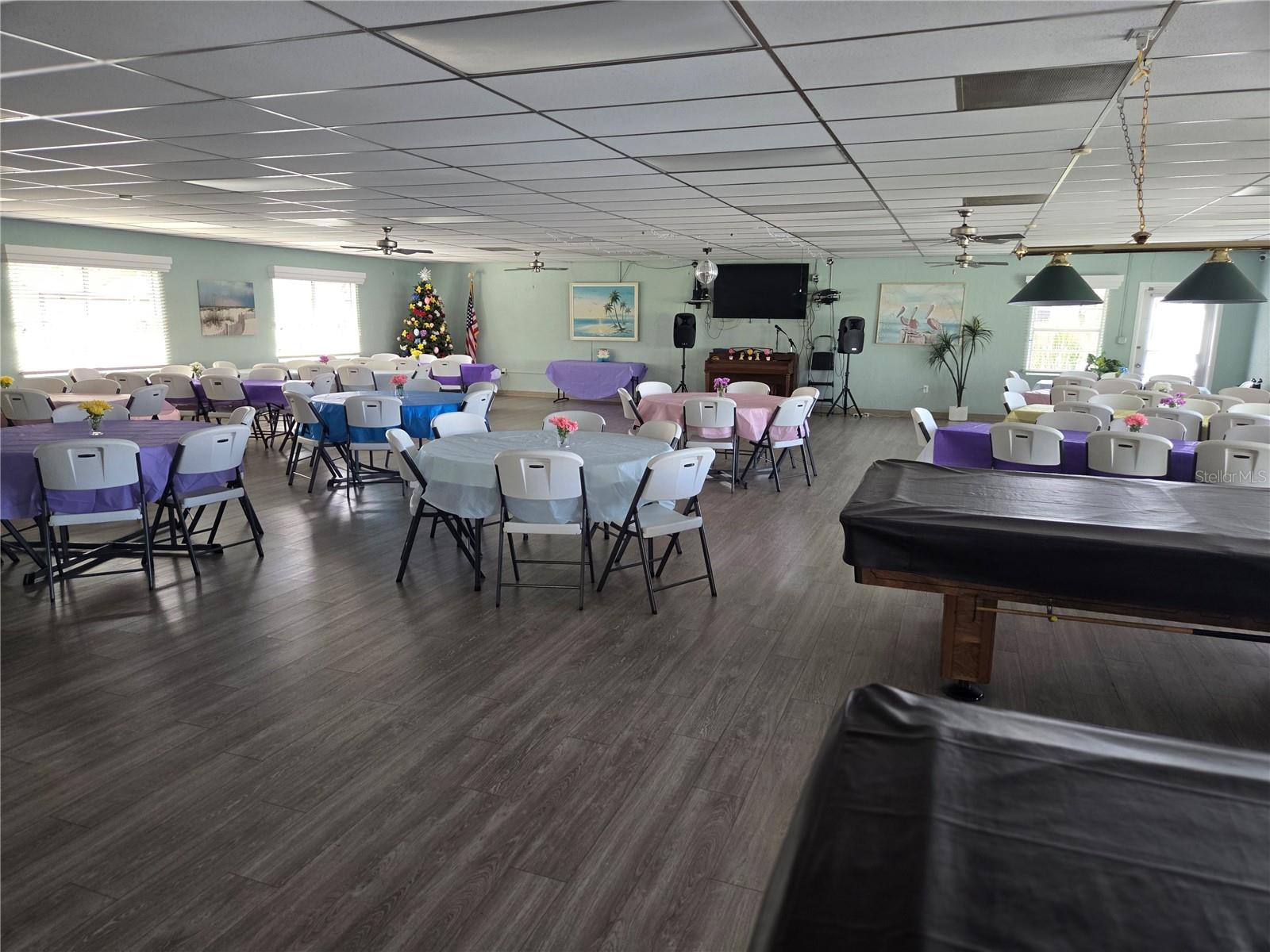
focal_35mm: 23
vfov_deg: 58.9
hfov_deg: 73.9
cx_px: 635
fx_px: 844
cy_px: 476
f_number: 1.8
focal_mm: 5.4
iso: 125
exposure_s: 1/120
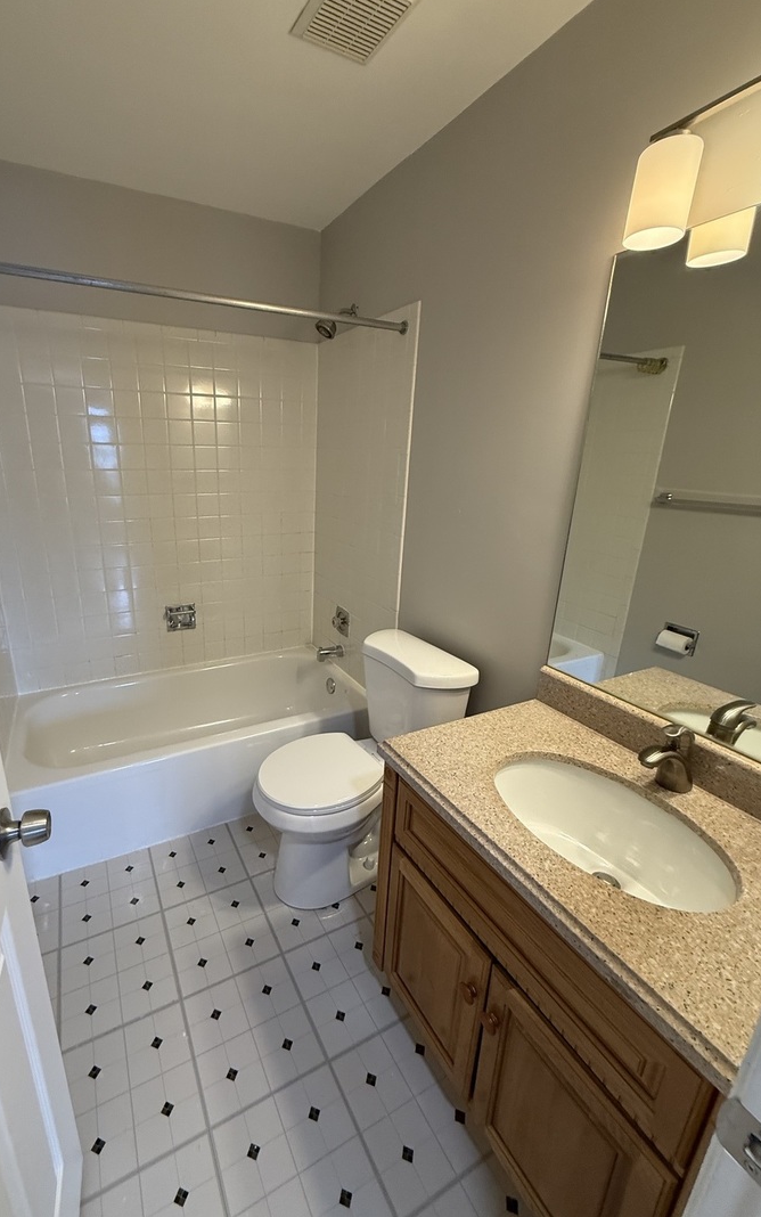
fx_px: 497
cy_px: 603
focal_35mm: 15
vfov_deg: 101.4
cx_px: 310
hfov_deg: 74.1
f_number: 2.2
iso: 250
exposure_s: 1/120
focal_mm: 2.22
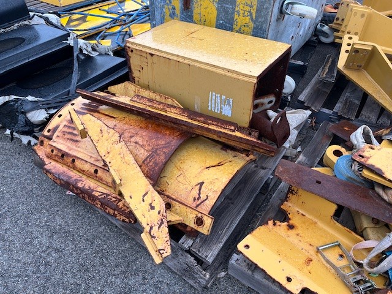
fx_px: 294
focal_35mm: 26
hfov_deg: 67.3
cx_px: 196
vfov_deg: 53.1
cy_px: 147
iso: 50
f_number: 1.6
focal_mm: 5.1
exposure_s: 1/344
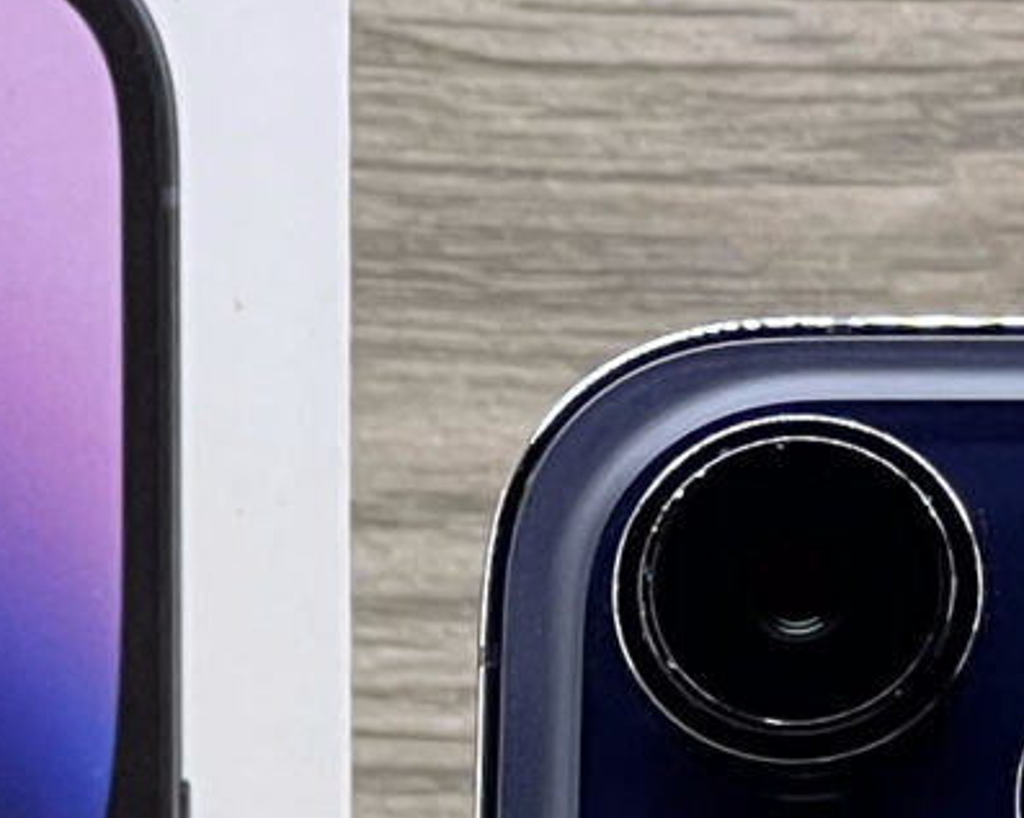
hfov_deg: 4.0
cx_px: 1140
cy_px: 1644
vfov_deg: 3.2
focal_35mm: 485
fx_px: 14688
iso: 100
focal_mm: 9
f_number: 2.8
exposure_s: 1/100
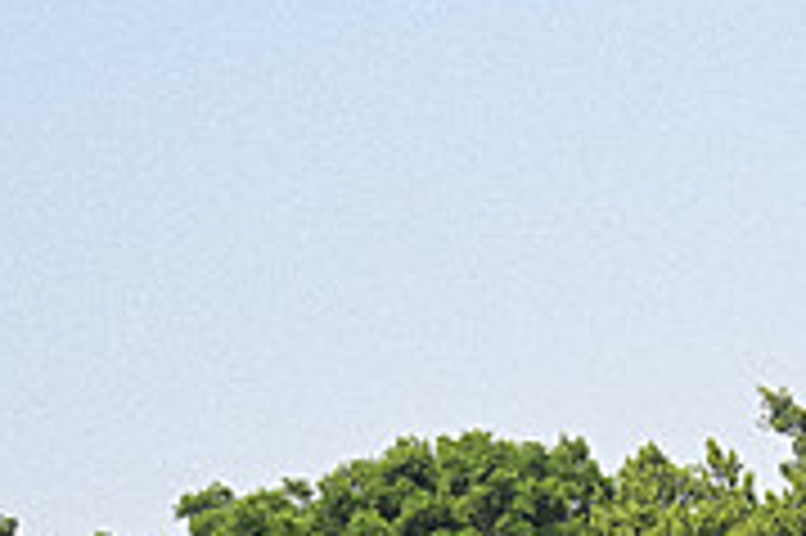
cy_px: 1191
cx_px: 1094
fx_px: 4496
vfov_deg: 6.5
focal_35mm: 201
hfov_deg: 10.0
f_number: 1.7
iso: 400
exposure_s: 1/500
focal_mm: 45
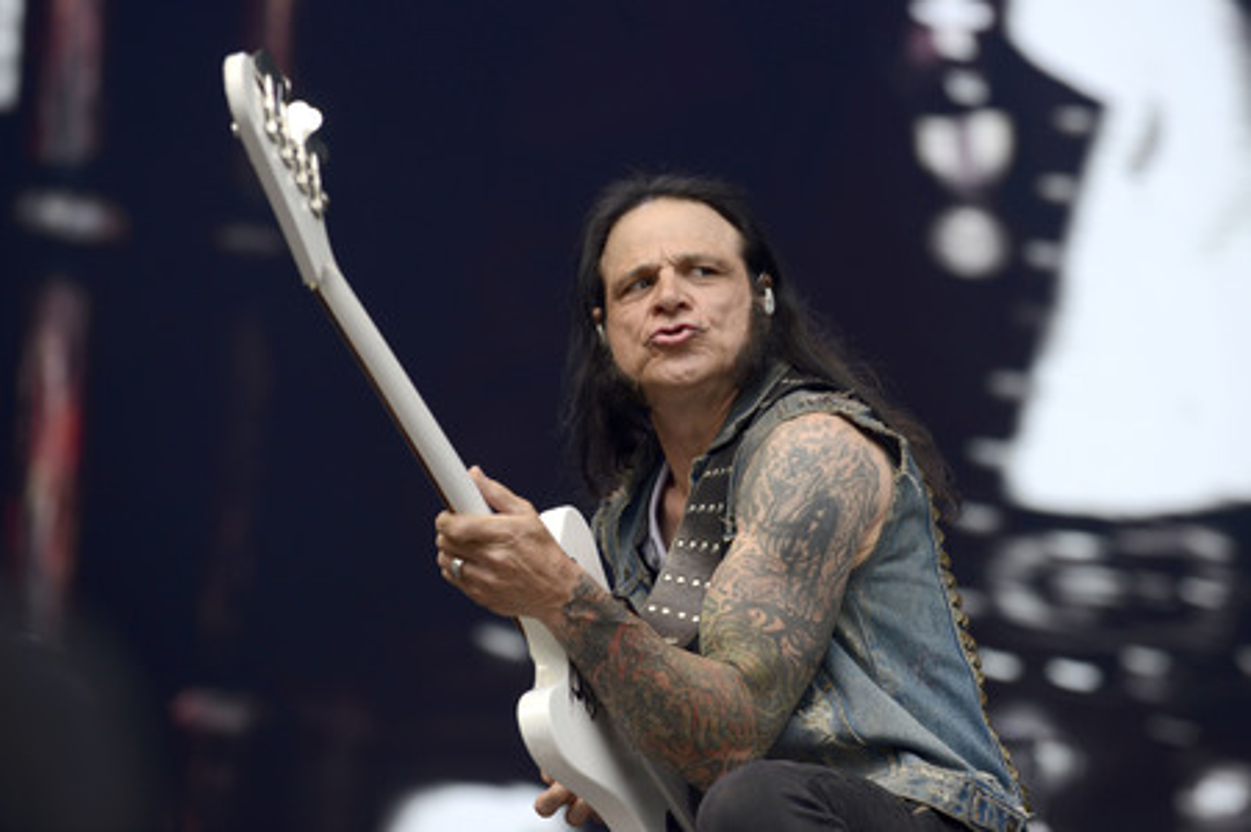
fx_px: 5903
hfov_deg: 12.1
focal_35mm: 170
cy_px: 416
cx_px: 626
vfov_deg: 8.1
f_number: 5
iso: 320
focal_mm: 170
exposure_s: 1/800
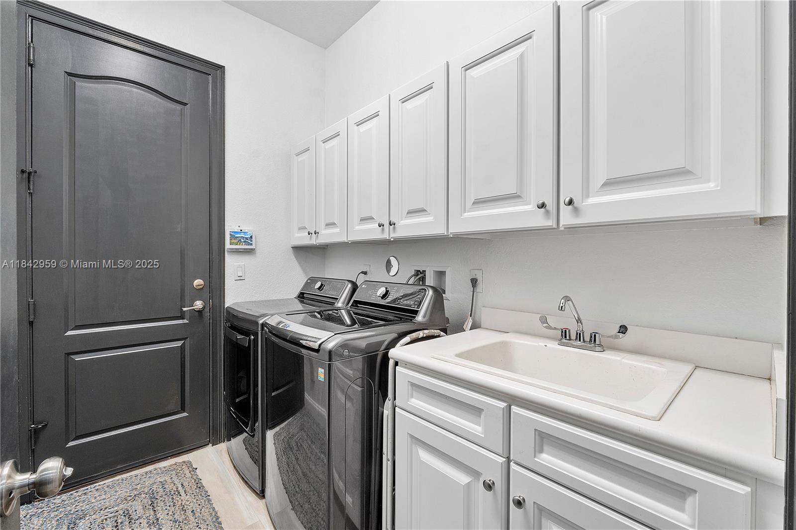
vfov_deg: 77.3
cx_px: 398
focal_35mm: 15
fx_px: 332
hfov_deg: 100.4
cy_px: 265
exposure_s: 1/2
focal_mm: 10
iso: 160
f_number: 11
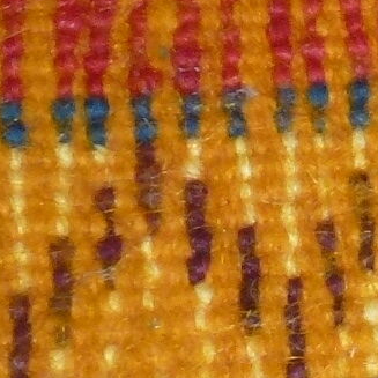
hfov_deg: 9.3
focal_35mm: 166
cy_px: 362
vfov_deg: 10.5
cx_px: 934
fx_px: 2051
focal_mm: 4.3
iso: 200
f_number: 6.3
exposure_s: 1/60
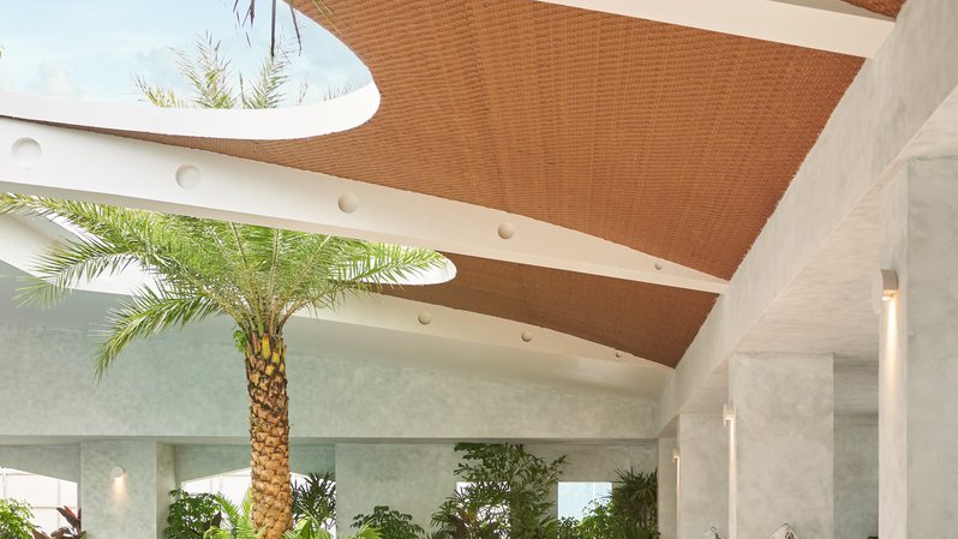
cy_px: 514
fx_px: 1092
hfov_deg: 46.7
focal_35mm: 43
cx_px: 634
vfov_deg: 26.5
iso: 500
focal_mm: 16
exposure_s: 1/200
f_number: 6.3
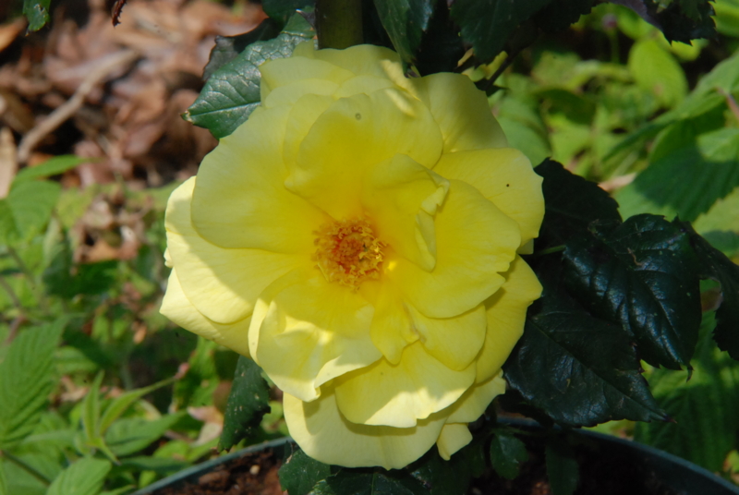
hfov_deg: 4.9
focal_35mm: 420
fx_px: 8634
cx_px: 370
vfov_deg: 3.3
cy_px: 248
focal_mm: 280
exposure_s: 1/200
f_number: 32
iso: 800
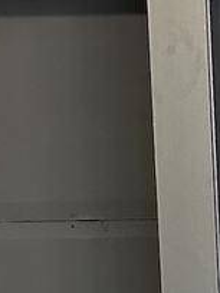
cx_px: 551
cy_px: 812
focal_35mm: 154
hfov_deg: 8.7
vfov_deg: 10.2
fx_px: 1305
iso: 400
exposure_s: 1/50
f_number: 1.78
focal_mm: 6.86
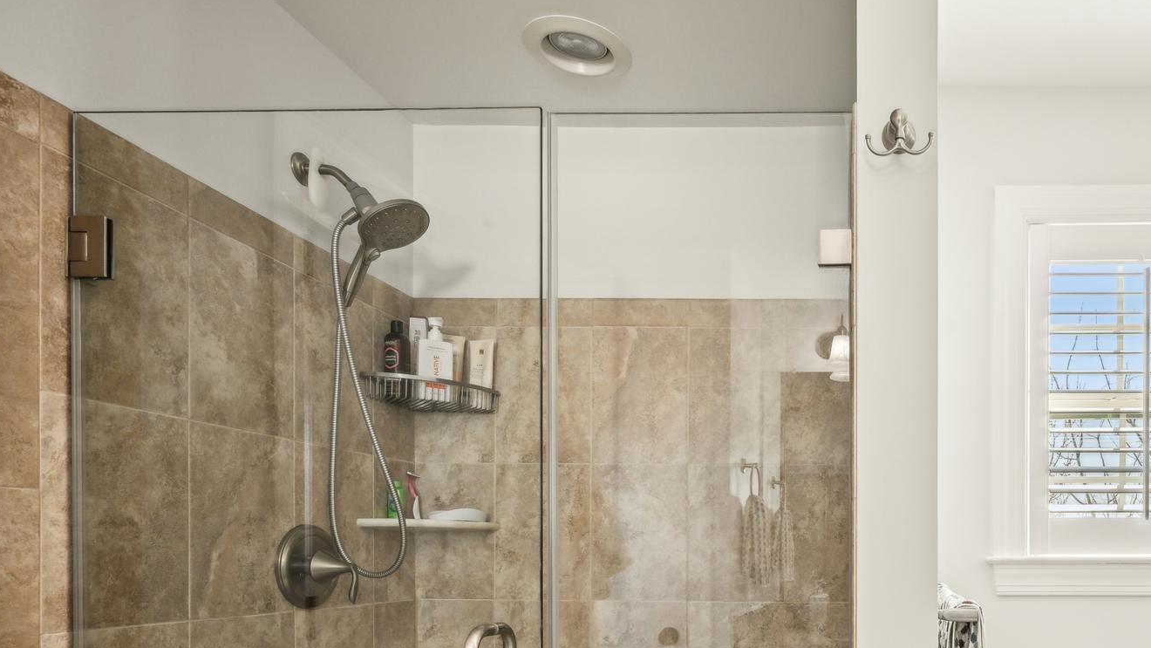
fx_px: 794
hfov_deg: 66.6
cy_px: 548
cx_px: 888
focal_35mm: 26
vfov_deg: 41.8
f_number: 8
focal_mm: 16
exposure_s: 1/200
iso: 800
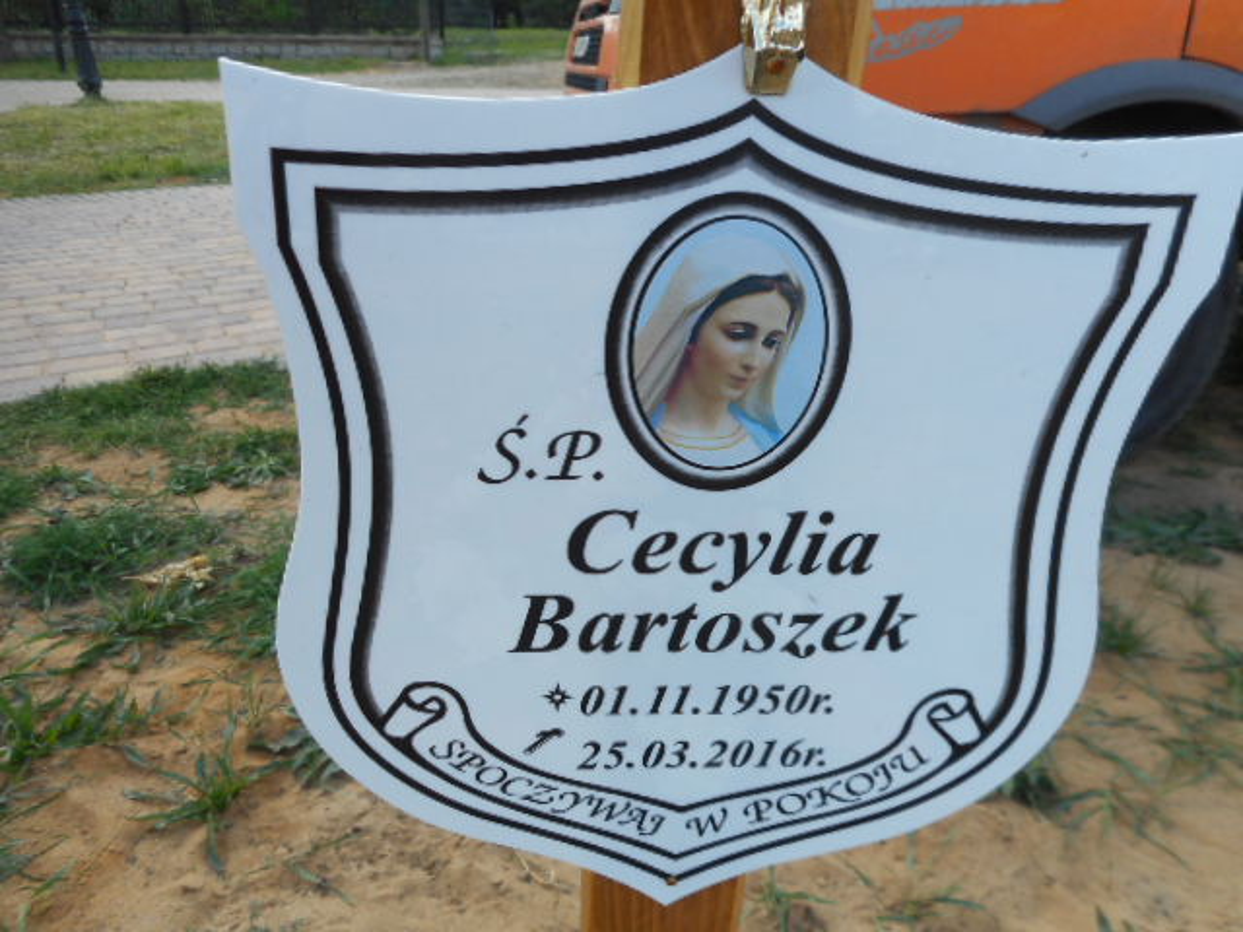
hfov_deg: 69.4
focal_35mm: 25
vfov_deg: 54.9
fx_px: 898
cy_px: 466
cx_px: 622
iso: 80
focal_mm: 4.5
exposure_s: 1/250
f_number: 3.7
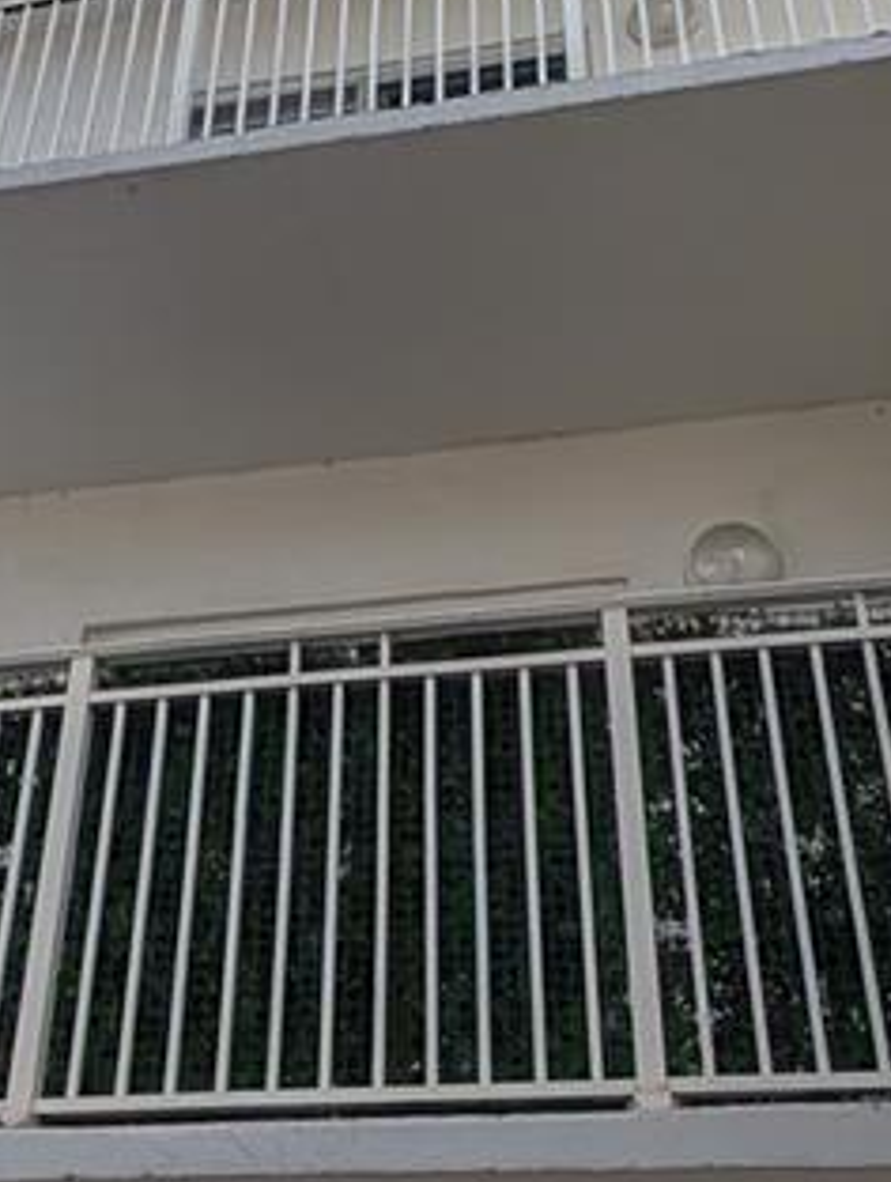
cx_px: 334
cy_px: 306
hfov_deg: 31.5
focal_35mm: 46
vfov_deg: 40.1
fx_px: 1573
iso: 47
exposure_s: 1/2924
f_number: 1.7
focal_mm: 2.02
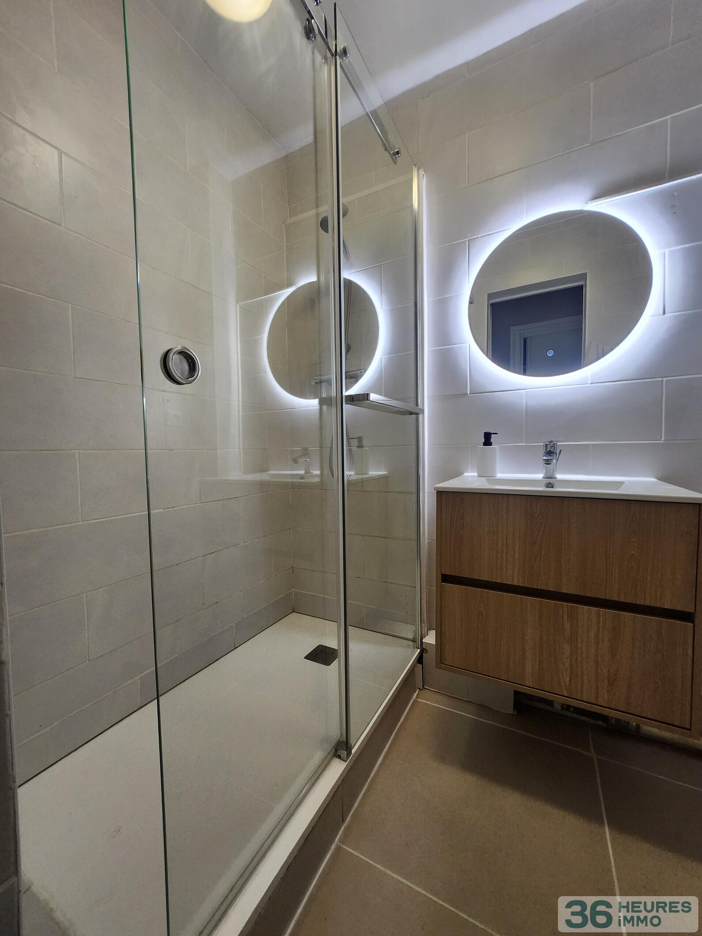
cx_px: 351
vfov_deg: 106.2
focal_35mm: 13
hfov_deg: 89.9
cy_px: 468
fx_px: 352
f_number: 2.2
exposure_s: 1/50
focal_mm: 1.74
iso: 160
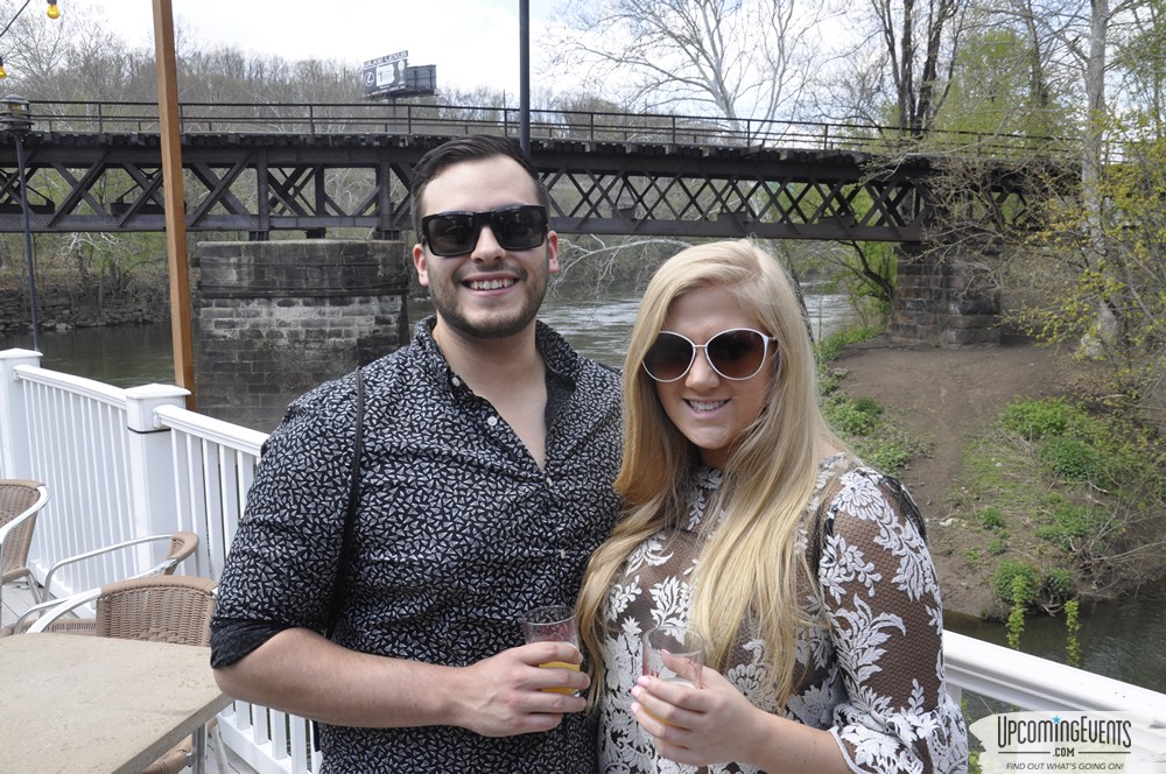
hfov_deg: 57.3
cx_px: 583
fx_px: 1067
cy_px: 387
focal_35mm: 33
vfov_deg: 39.9
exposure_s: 1/160
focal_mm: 22
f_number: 13
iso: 400
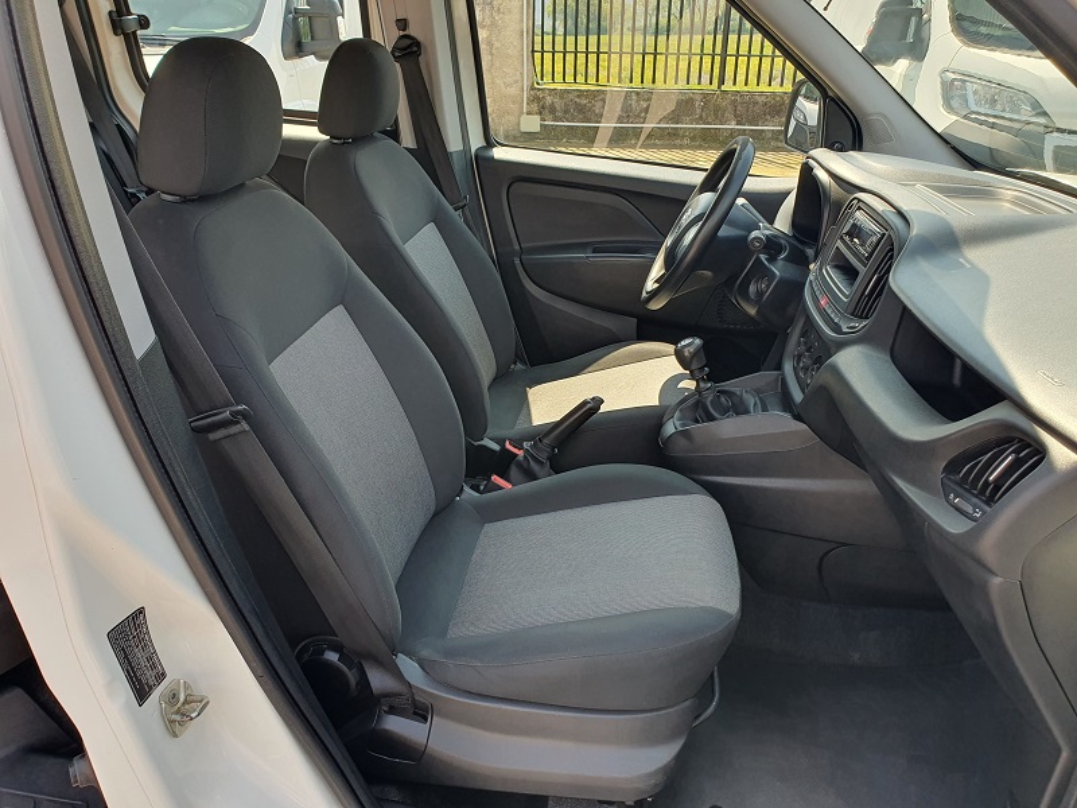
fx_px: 809
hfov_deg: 67.3
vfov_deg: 53.1
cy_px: 404
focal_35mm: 26
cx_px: 538
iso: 50
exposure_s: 1/170
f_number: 2.4
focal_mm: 4.32
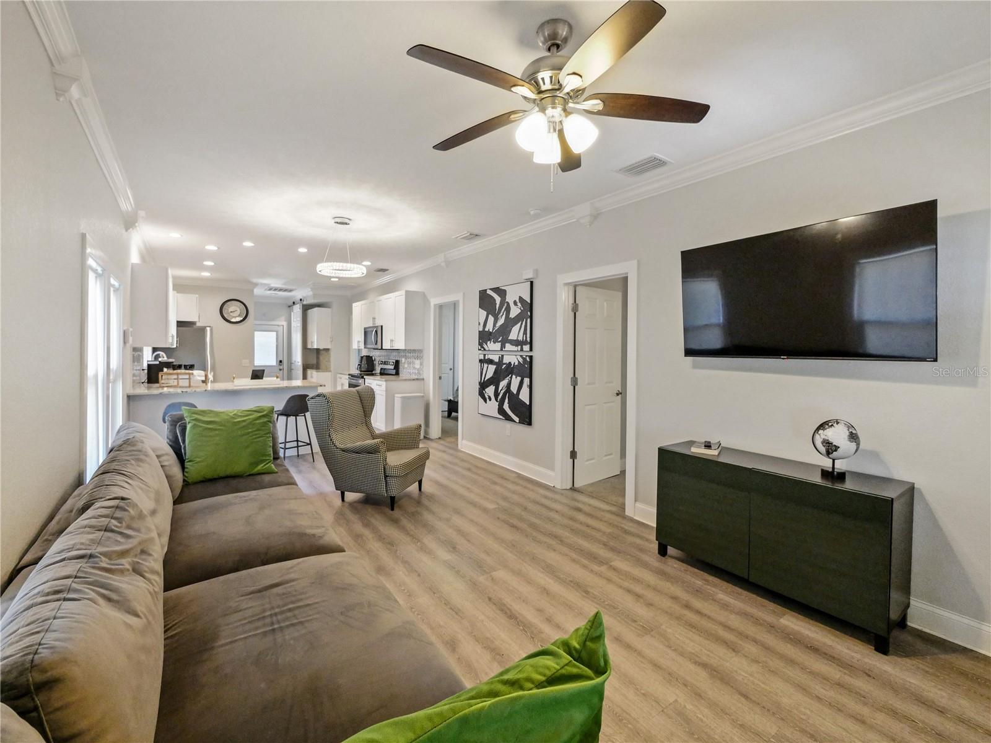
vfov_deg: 85.6
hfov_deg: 102.1
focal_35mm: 14
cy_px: 372
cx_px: 496
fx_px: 401
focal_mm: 7
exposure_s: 1/50
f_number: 4
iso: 3200
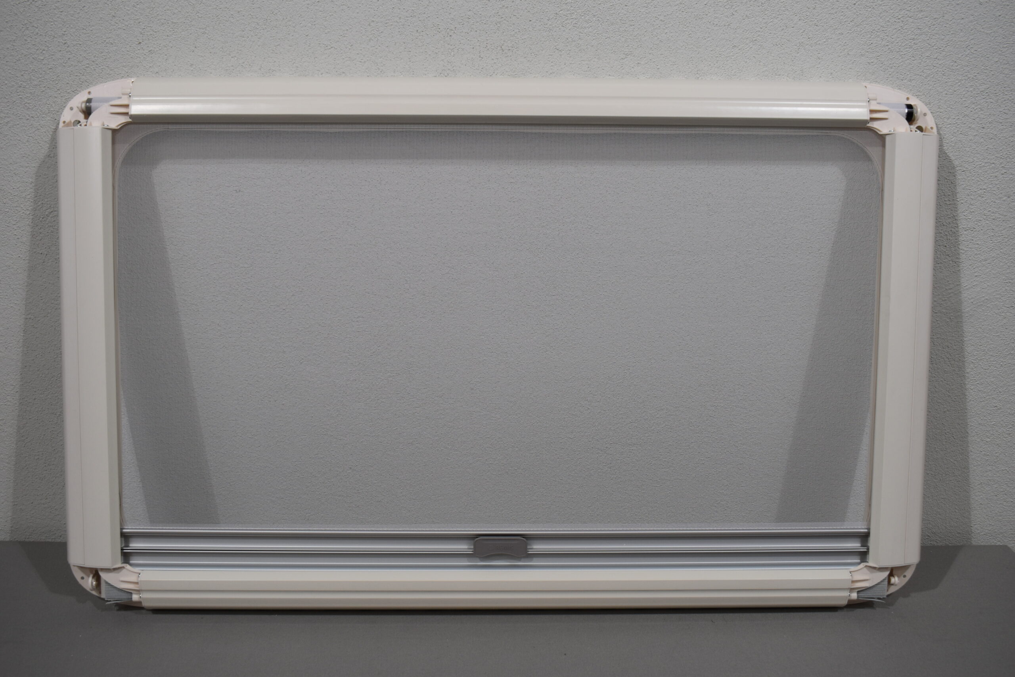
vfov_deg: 36.9
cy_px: 338
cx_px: 508
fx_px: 1015
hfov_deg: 53.1
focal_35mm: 36
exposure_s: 1/125
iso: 250
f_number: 5.6
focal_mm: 24
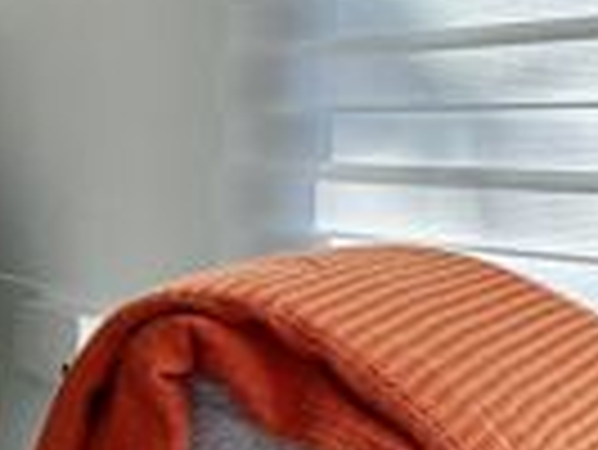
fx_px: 1280
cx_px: -955
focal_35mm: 74
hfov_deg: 13.8
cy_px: 148
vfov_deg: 19.9
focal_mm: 2.22
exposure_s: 1/202
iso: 40
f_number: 2.2
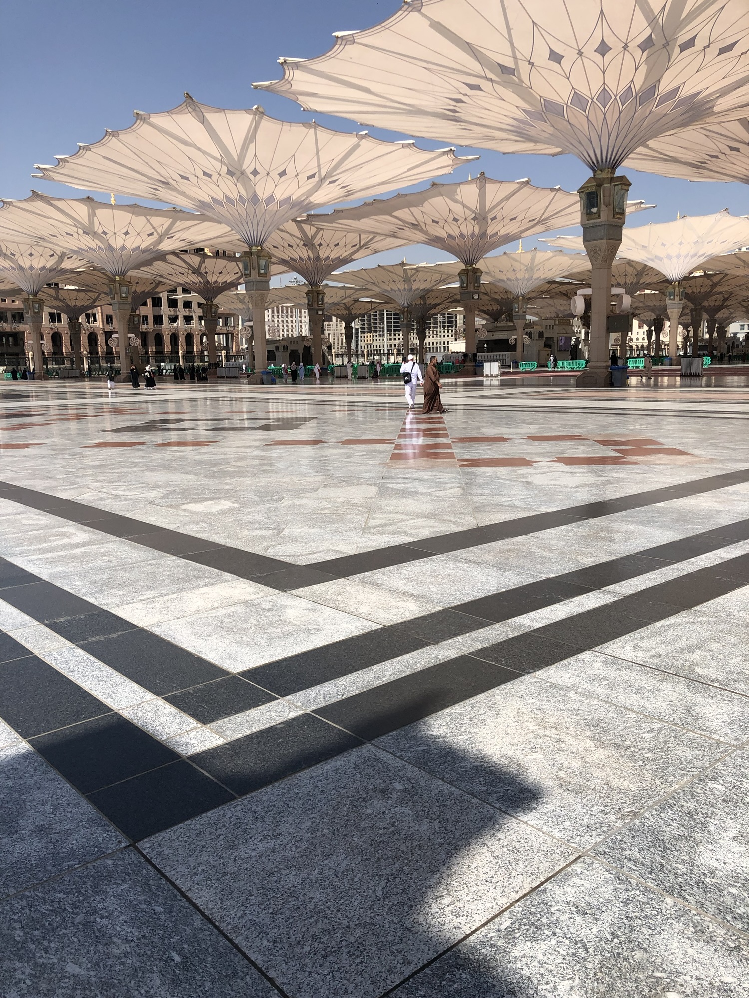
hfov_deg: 49.7
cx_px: 374
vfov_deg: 63.4
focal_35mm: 28
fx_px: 808
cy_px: 499
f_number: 1.8
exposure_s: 1/3436
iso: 25
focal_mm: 4
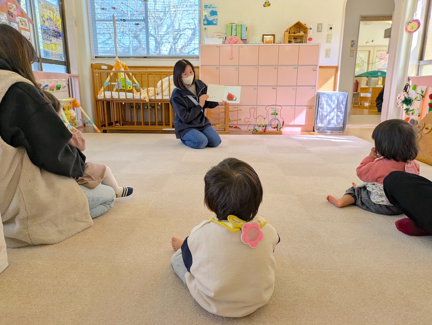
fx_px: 312
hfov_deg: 69.4
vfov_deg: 54.9
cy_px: 162
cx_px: 216
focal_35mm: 25
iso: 32
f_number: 1.89
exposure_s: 1/146
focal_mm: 5.43
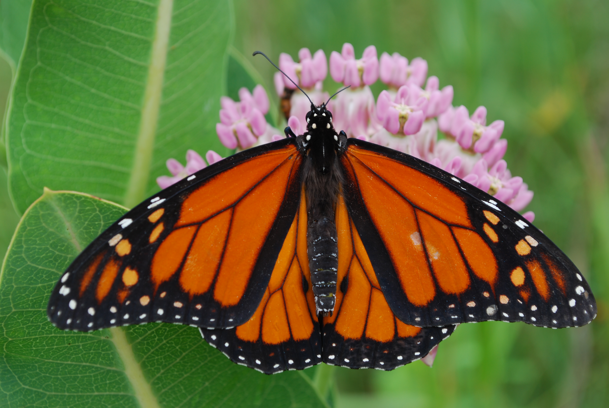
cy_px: 204
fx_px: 1397
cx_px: 304
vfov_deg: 16.6
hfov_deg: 24.6
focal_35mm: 82
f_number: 8
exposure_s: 1/80
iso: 100
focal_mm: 55
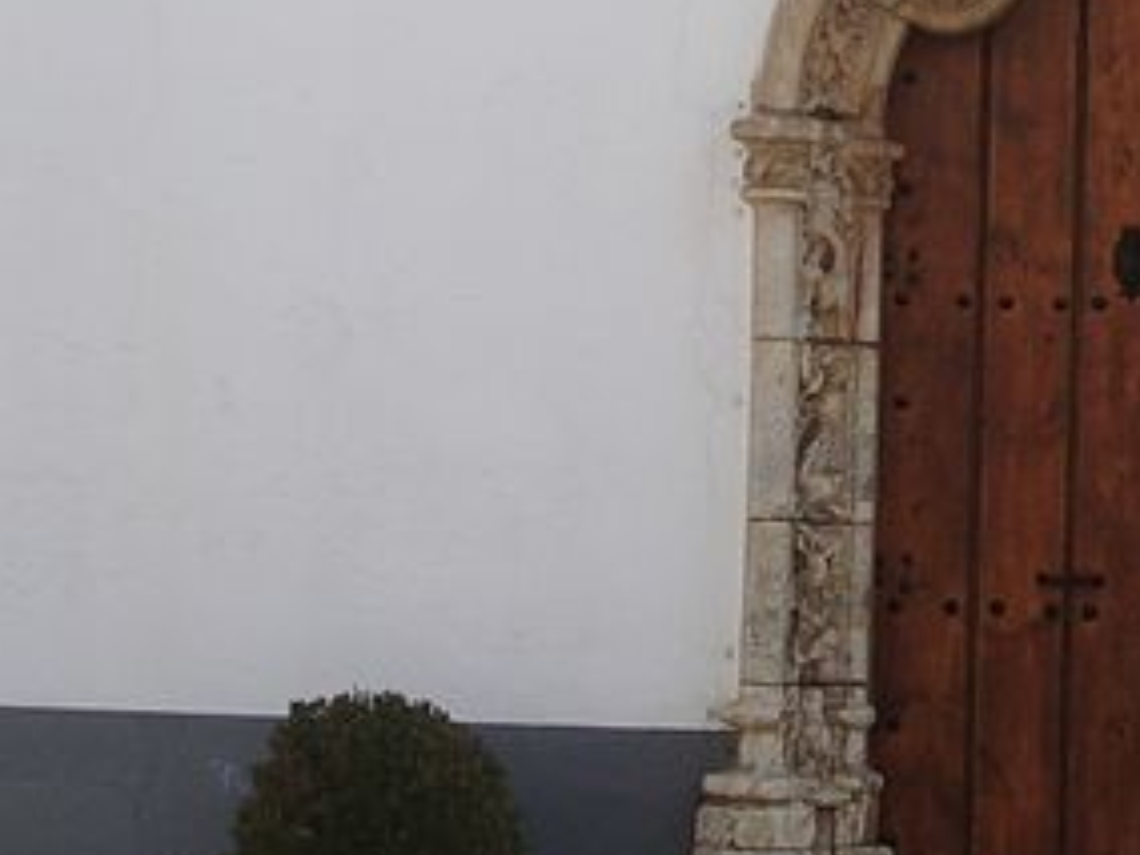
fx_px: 5928
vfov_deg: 8.2
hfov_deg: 10.9
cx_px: 1220
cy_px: 16
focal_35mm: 180
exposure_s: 1/160
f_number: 5
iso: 50
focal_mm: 8.2
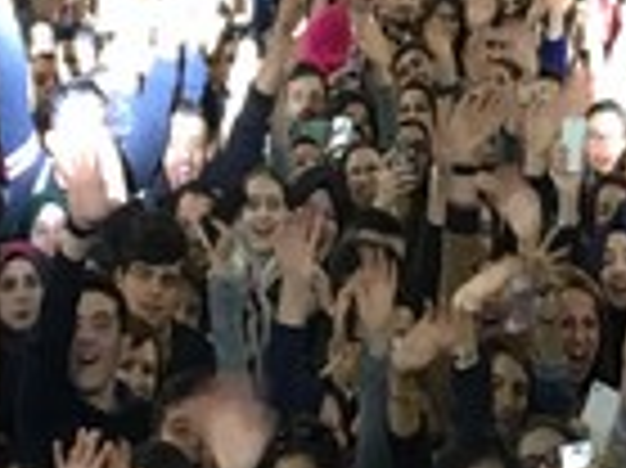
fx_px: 2439
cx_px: 865
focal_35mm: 135
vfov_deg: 10.8
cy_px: 558
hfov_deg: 13.9
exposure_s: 1/17
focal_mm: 4.15
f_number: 2.2
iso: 80
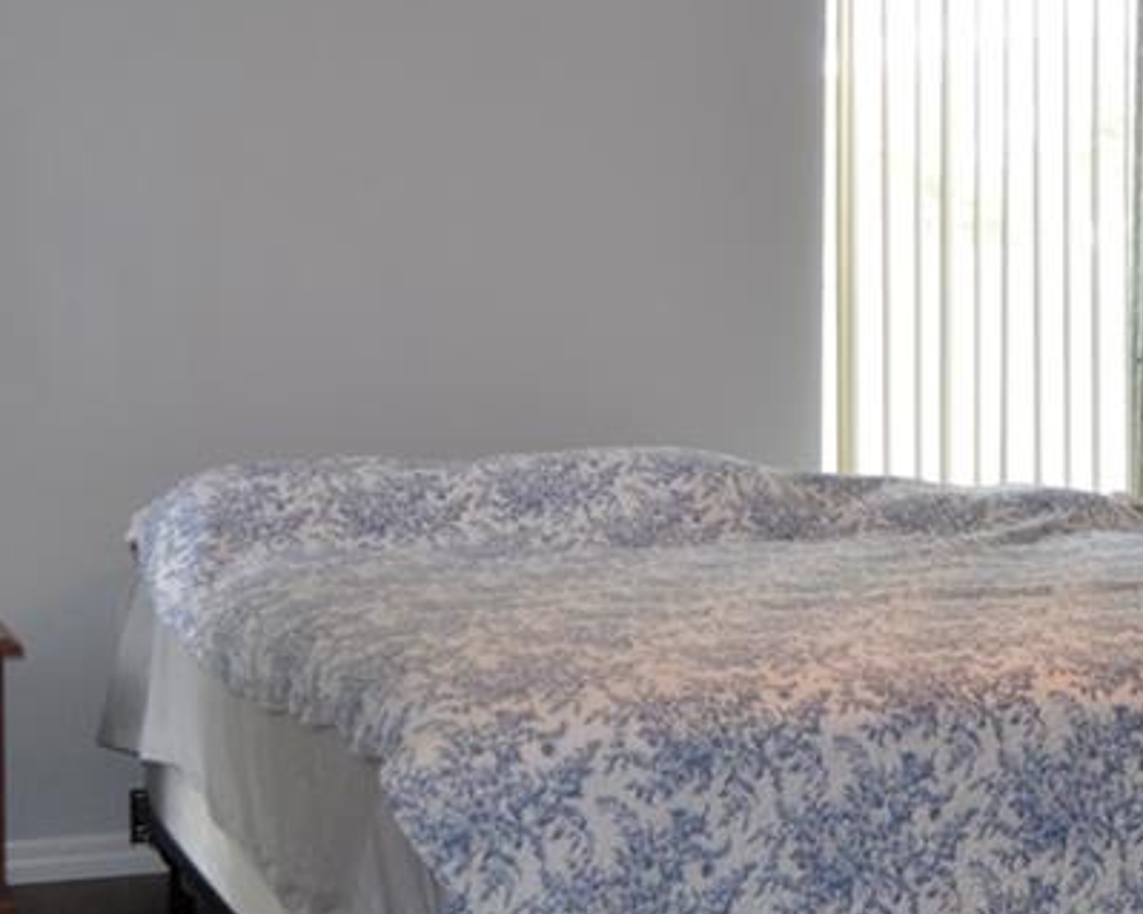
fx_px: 2198
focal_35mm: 65
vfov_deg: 23.5
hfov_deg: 28.9
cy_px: 391
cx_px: 794
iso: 400
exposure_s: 1/80
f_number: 3.5
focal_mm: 18
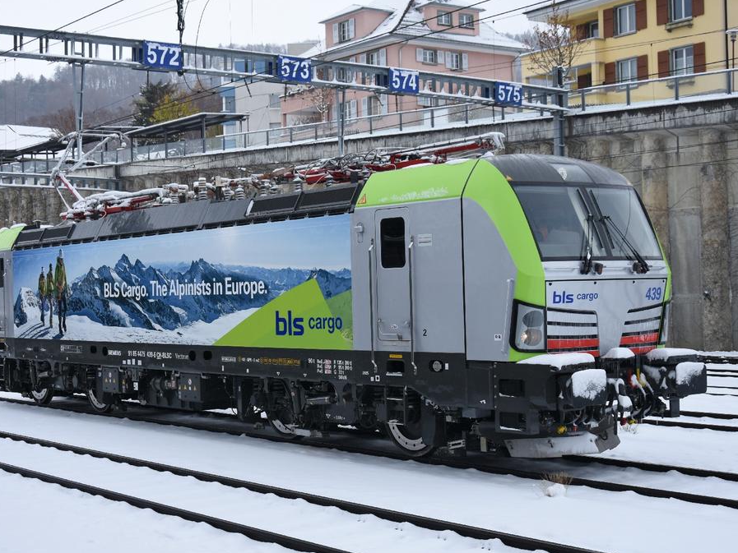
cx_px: 337
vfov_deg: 26.1
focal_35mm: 56
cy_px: 277
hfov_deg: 34.3
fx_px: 1194
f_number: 6.3
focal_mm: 34
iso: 100
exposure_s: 1/160
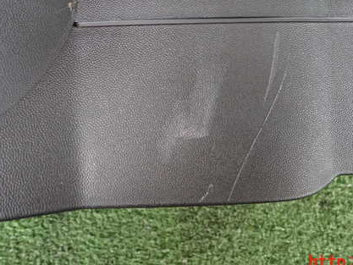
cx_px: 246
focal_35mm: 36
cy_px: 83
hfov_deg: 50.1
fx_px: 367
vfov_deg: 39.1
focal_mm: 4.5
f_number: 2
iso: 320
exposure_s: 1/30
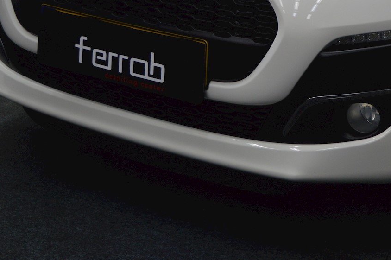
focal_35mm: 92
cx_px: 414
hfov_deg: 21.2
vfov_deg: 14.4
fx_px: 1000
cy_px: -34
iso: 400
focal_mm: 27
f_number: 4.2
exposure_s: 1/80
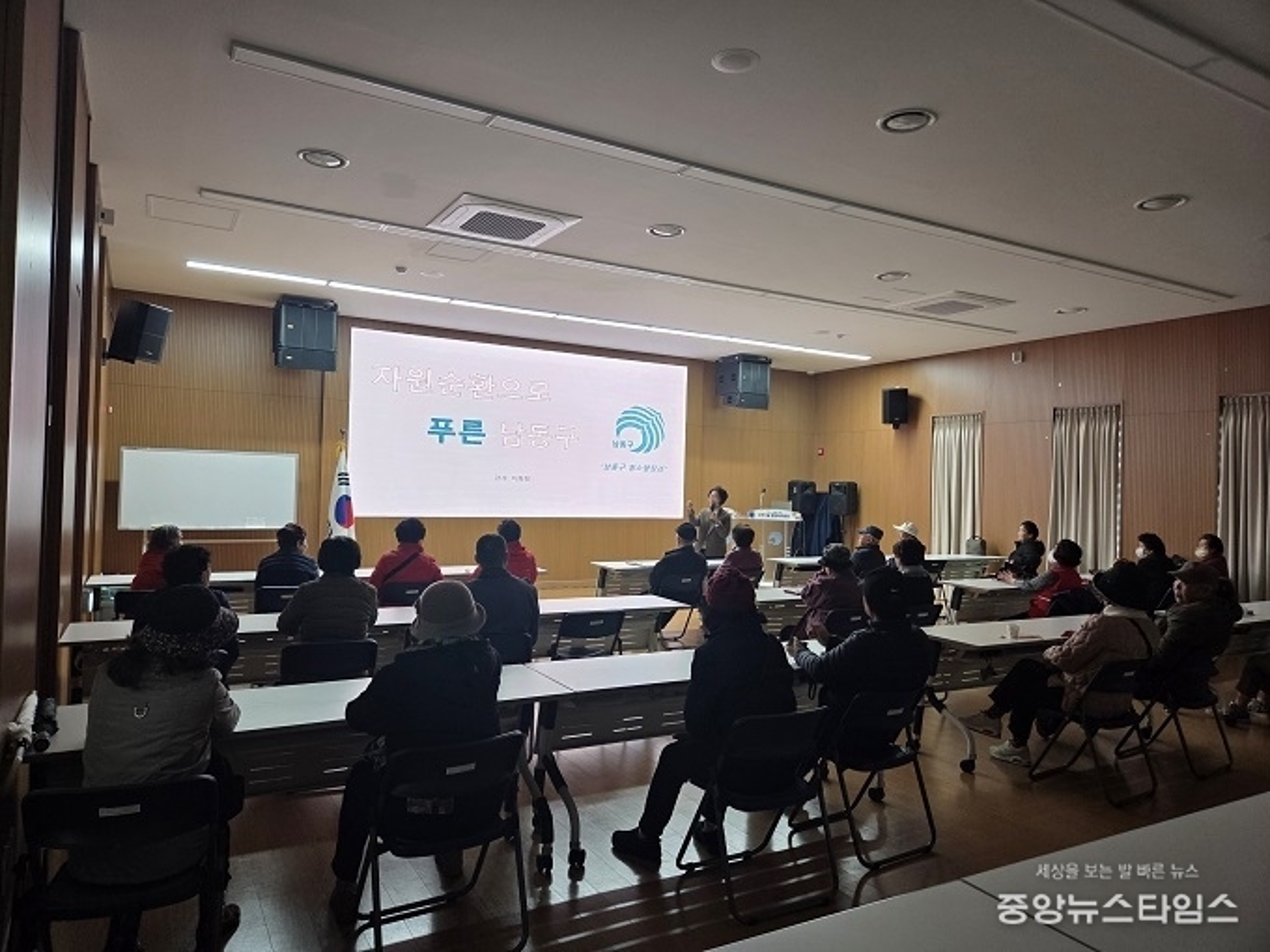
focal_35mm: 23
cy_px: 476
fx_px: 844
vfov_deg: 58.9
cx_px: 635
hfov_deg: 73.9
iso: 250
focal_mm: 5.4
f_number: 1.8
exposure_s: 1/120
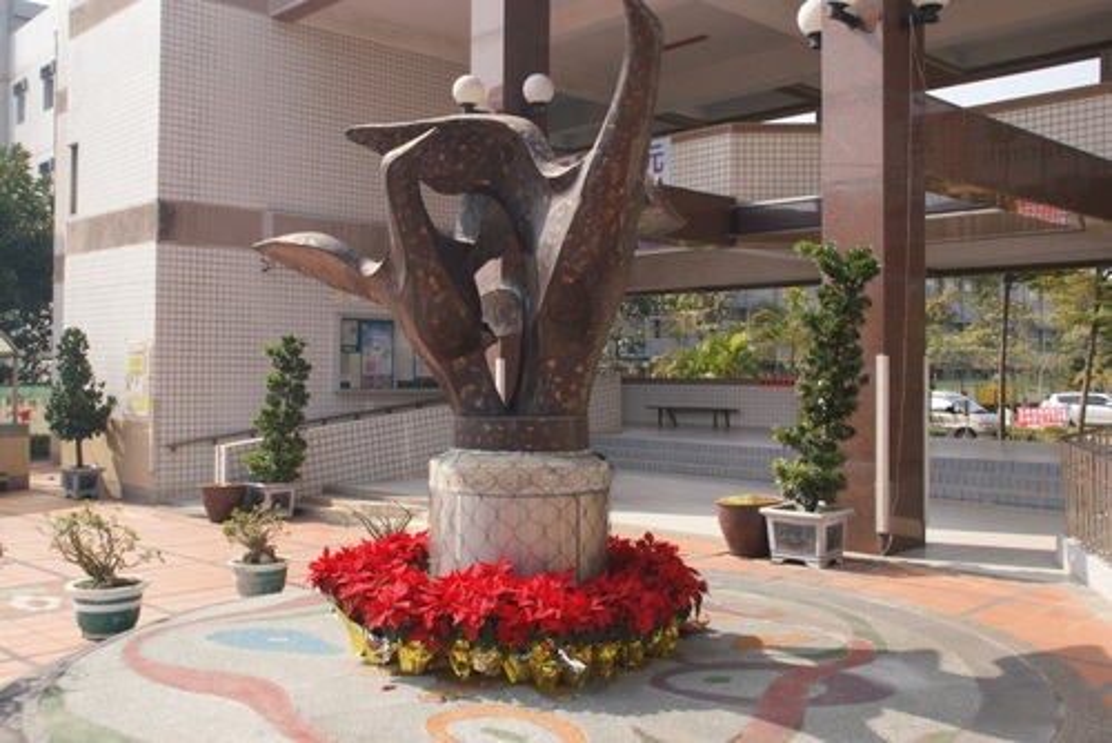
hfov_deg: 53.1
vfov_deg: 36.9
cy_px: 372
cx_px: 556
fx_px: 1113
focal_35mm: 36
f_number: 9
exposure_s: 1/100
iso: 100
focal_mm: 24
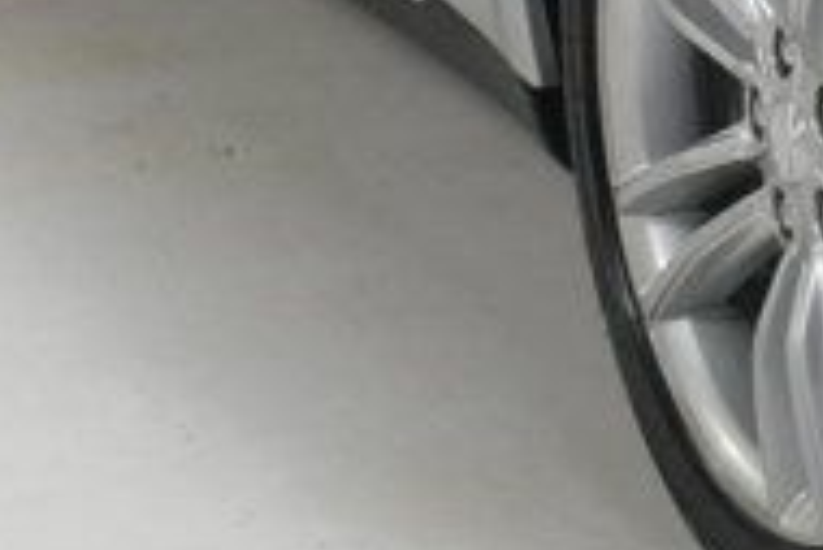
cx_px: 1434
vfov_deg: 5.7
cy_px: -375
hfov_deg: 8.4
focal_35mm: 237
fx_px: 5422
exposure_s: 1/160
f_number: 11
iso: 100
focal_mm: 22
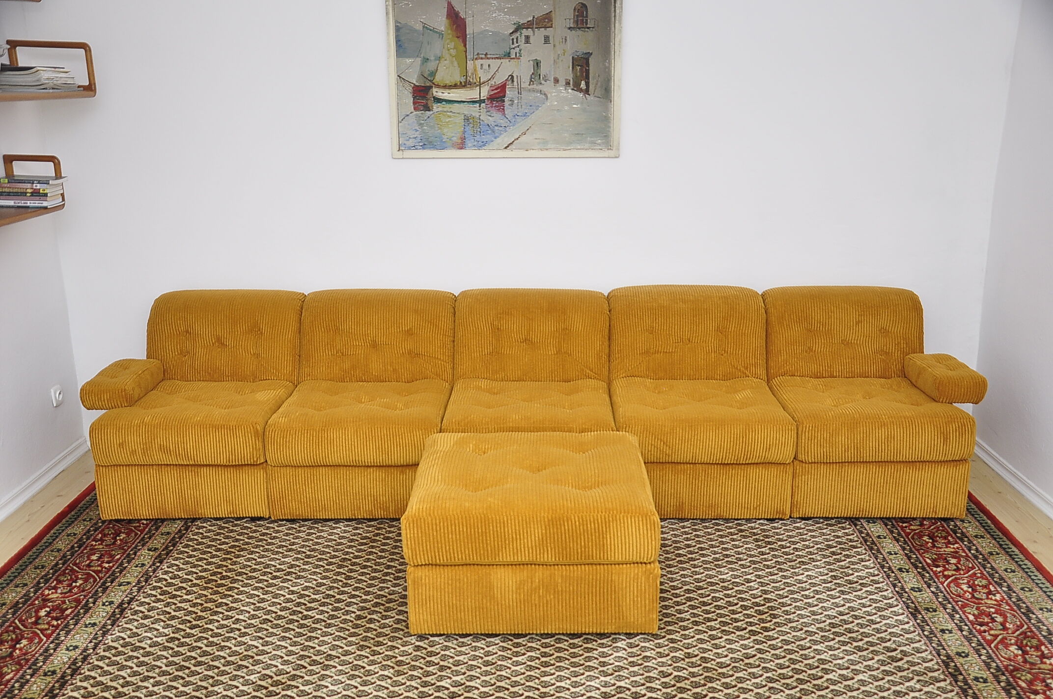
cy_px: 350
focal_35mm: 38
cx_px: 526
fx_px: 1096
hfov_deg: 51.3
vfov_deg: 35.4
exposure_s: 1/50
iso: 400
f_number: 4
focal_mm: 25
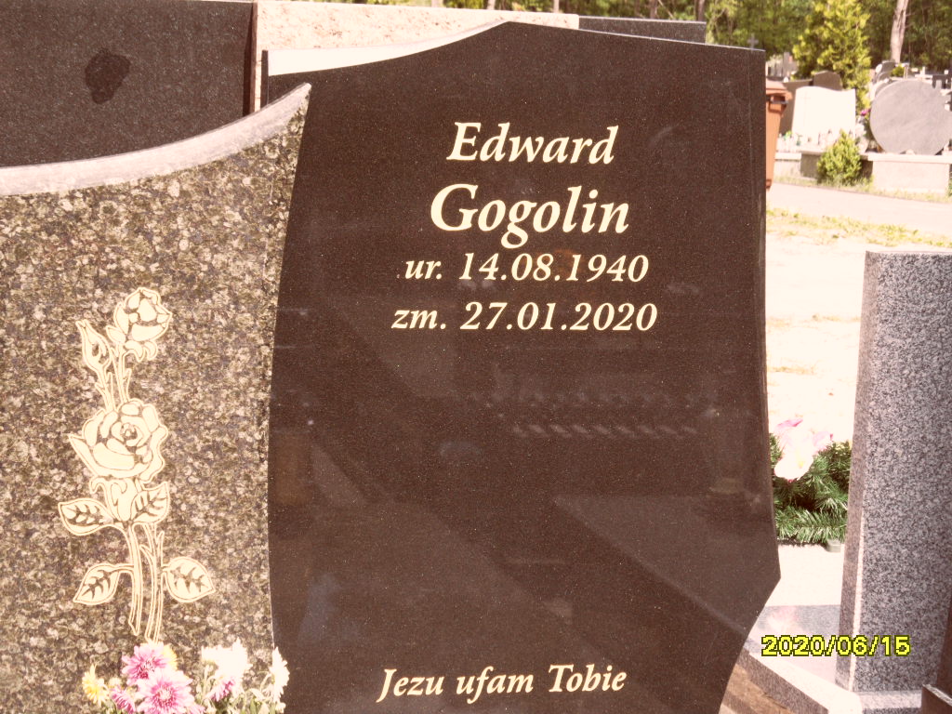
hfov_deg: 24.4
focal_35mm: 80
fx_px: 2200
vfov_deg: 18.4
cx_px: 476
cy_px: 357
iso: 80
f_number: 4.2
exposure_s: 1/350
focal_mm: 13.2
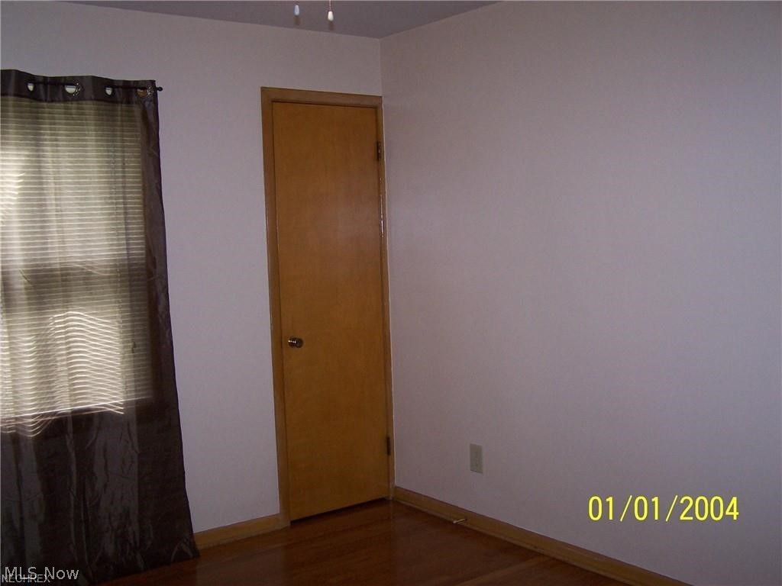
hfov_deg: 49.0
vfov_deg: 37.7
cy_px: 293
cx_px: 391
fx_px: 858
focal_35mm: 38
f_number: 2.8
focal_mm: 6.3
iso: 140
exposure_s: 1/60
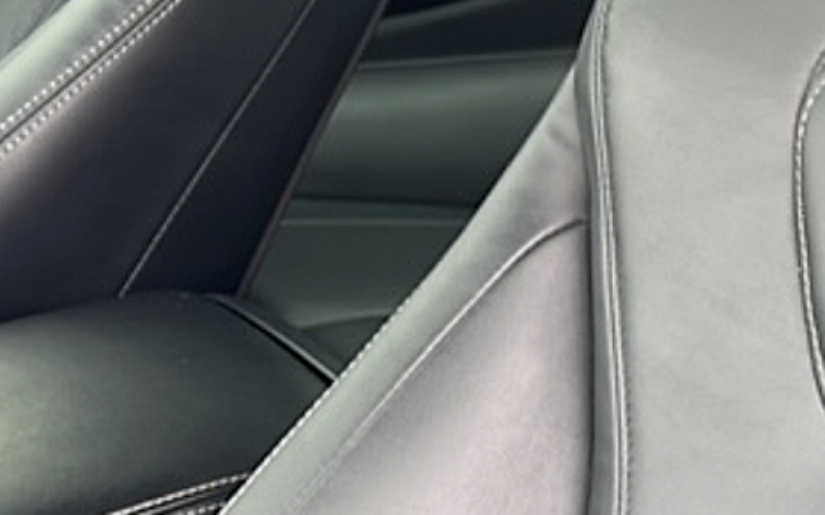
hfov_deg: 22.3
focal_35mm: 91
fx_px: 2046
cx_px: 738
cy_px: 25
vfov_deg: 14.2
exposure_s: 1/99
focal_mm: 6.86
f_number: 1.78
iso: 80
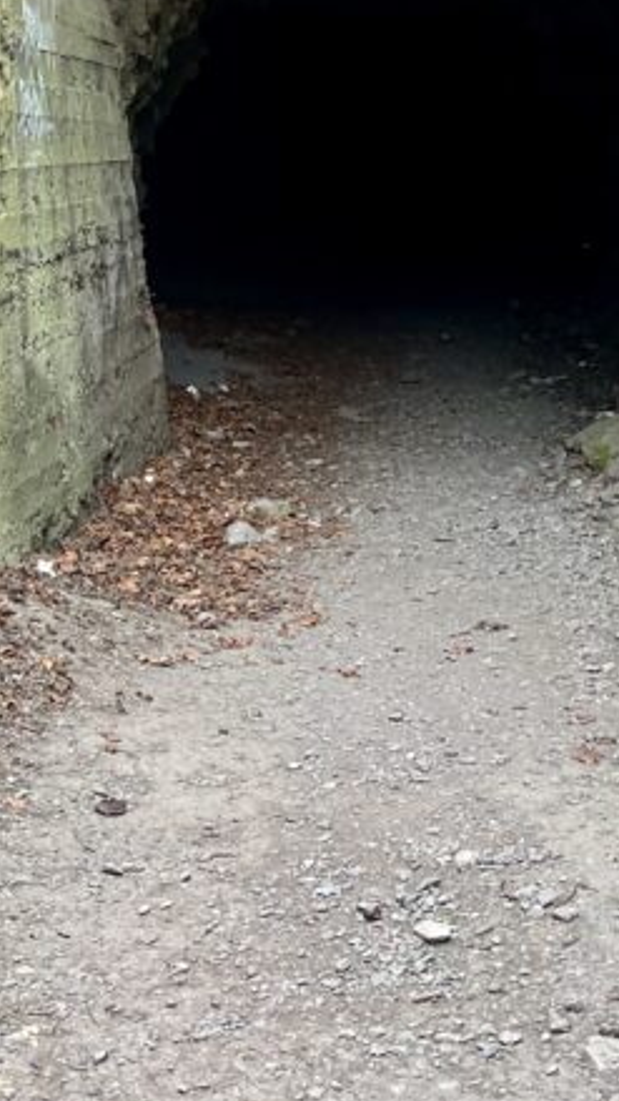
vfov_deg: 30.6
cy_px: 135
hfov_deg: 18.2
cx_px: 439
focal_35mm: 66
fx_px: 1925
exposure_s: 1/121
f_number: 1.5
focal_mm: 5.7
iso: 125
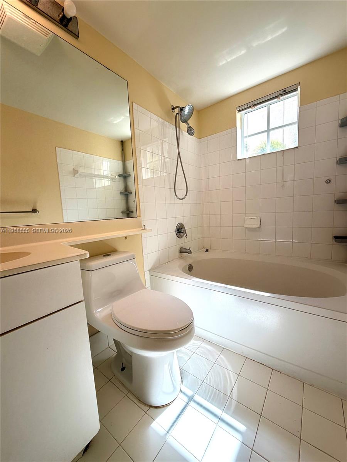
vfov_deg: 102.1
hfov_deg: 85.7
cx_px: 174
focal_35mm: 14
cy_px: 231
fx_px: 187
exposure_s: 1/335
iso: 50
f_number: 2.2
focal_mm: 2.22
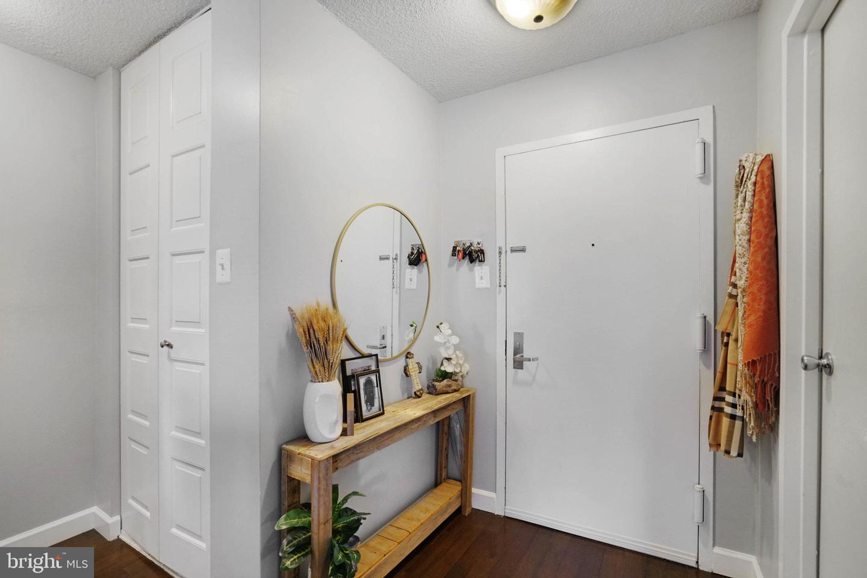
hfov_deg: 96.7
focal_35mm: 16
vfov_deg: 73.7
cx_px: 434
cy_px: 289
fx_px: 385
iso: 1250
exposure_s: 1/20
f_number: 8
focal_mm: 16
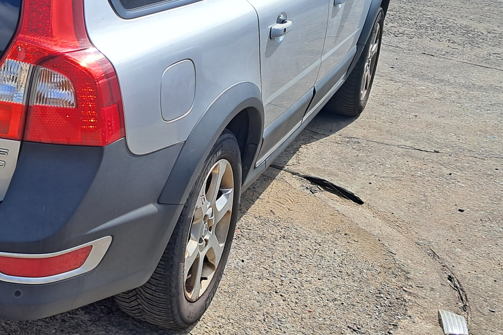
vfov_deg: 22.5
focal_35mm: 60
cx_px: 21
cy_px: 112
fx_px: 838
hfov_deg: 31.3
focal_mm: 4
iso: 50
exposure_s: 1/620
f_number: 1.8
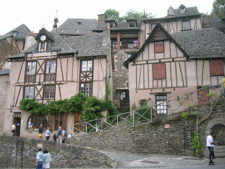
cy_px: 84
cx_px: 112
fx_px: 227
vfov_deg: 40.7
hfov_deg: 52.6
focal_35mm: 35
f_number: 2.8
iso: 50
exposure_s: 1/198
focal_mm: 5.4
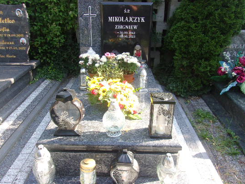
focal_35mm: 32
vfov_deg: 44.2
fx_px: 226
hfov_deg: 56.8
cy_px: 91
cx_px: 120
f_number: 3
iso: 80
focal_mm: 4.9
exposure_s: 1/140
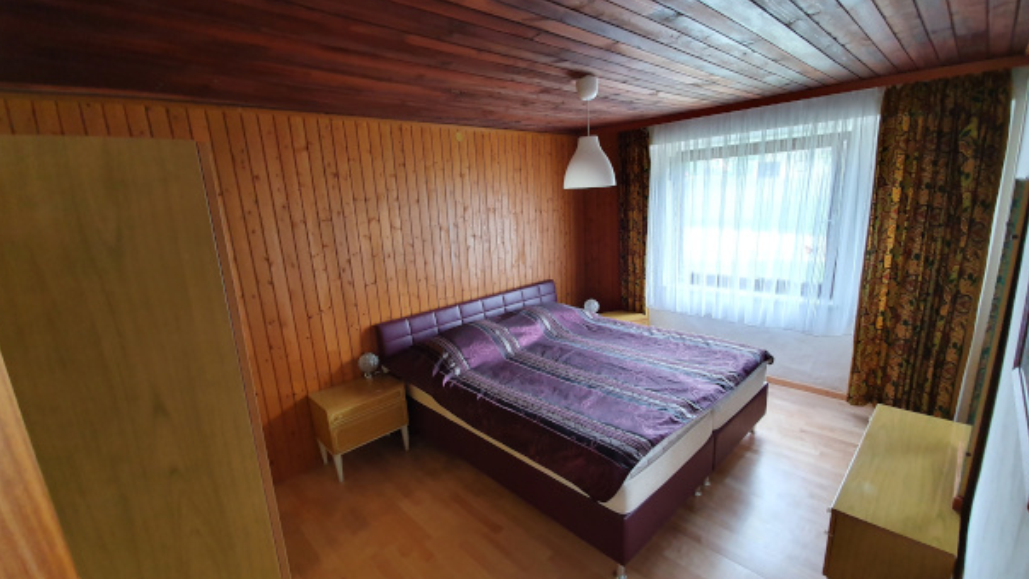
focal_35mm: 15
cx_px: 508
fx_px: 409
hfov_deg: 103.0
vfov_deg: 70.5
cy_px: 305
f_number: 2.2
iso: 250
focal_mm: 1.8
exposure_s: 1/50
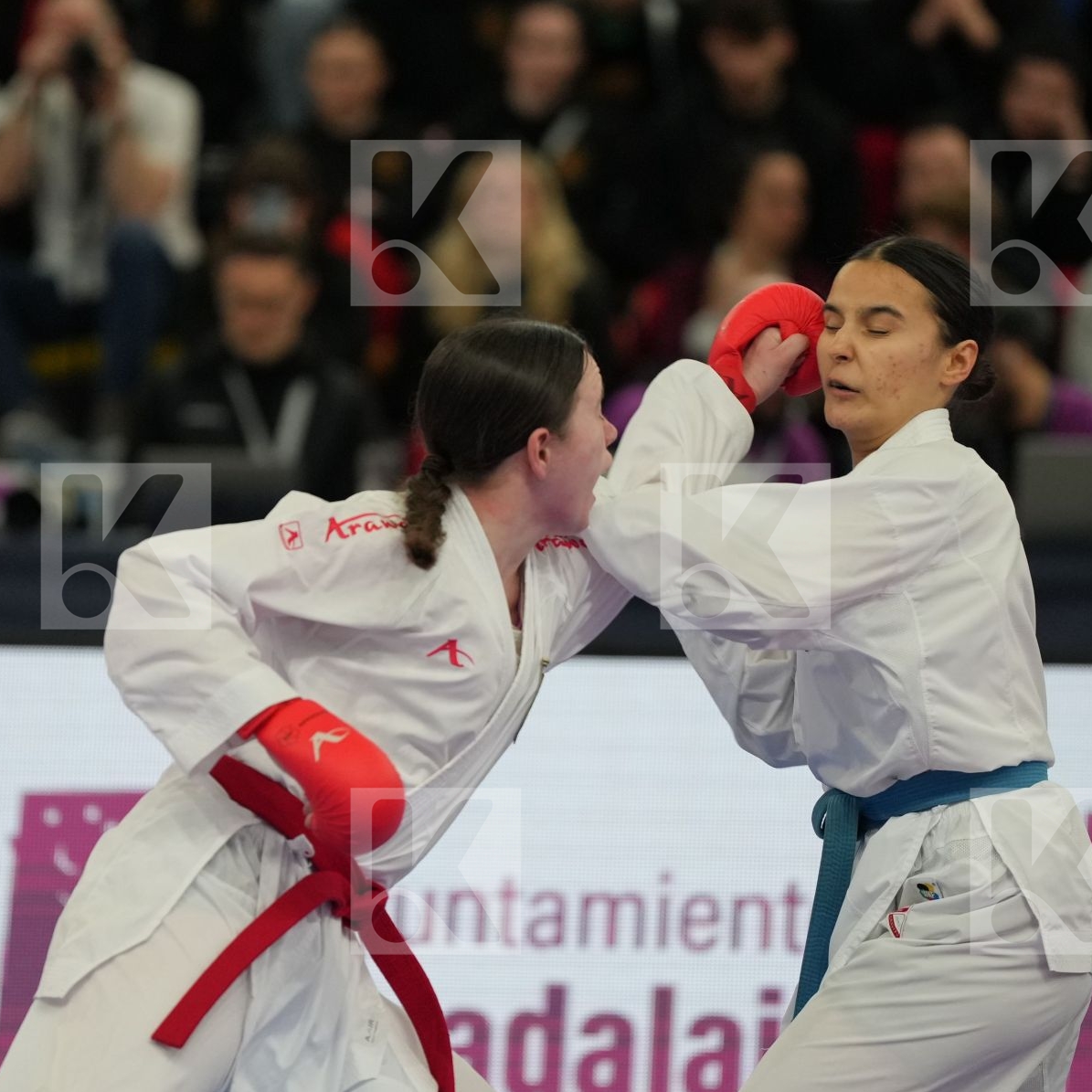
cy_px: 546
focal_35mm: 384
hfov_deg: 4.6
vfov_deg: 4.6
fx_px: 13705
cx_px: 436
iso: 1600
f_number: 2.8
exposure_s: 1/1000
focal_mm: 200
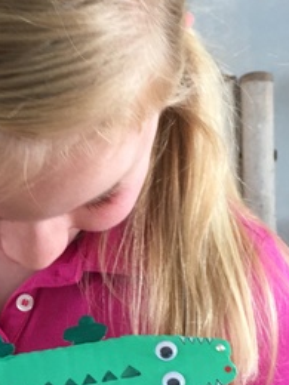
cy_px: 238
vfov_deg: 30.2
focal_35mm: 64
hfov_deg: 22.4
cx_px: 27
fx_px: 712
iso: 50
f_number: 2.2
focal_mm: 4.15
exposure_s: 1/33
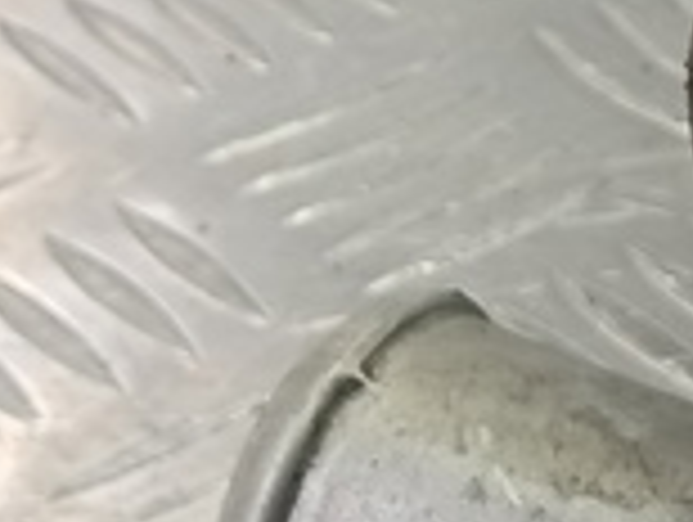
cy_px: 189
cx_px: 1557
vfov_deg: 8.3
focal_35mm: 179
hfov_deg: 9.9
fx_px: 3589
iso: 203
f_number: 1.6
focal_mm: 4.11
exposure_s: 1/50
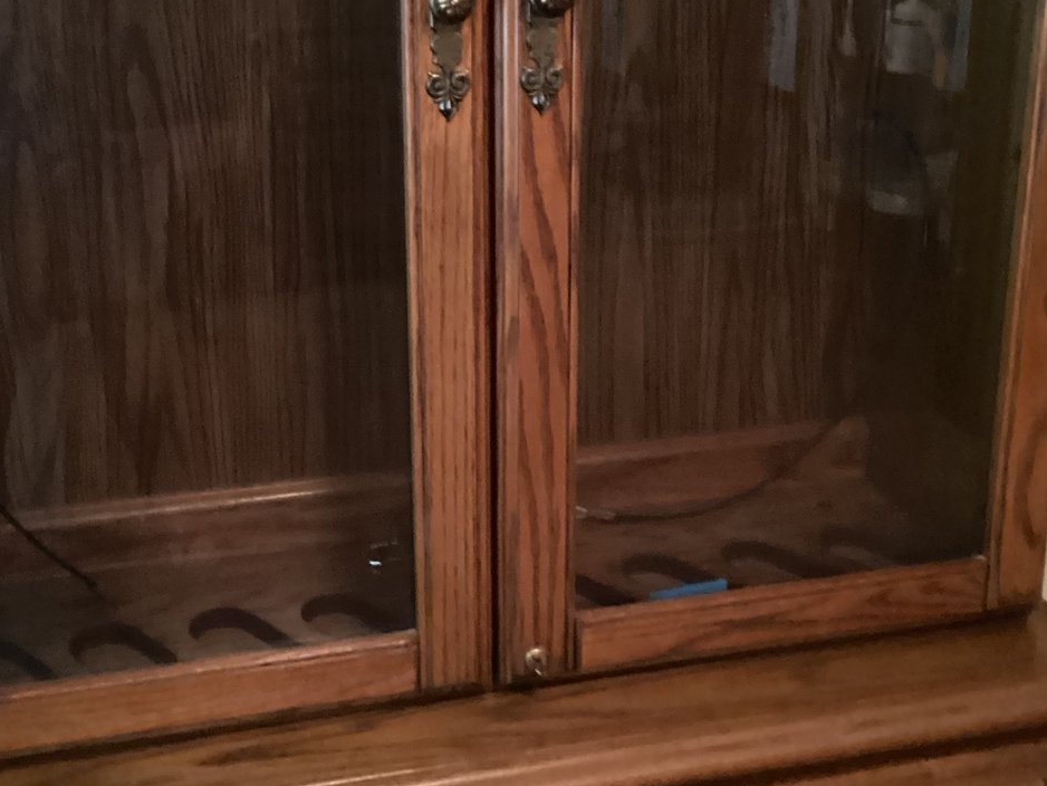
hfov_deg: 38.0
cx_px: 424
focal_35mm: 50
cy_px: 279
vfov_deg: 29.0
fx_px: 1513
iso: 800
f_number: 2.4
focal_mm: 3.3
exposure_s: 1/15
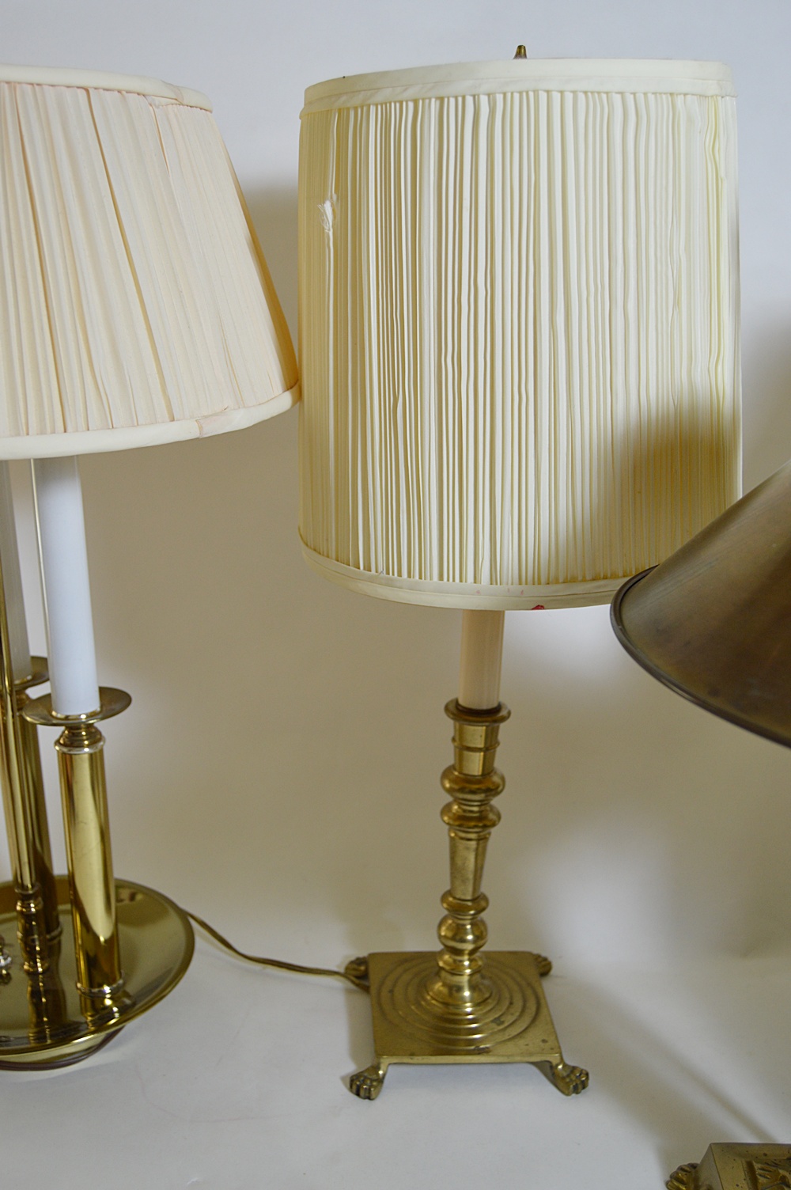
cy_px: 595
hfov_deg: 38.3
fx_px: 1139
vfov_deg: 55.1
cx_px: 396
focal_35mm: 34
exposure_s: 1/60
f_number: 4
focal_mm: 23
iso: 400
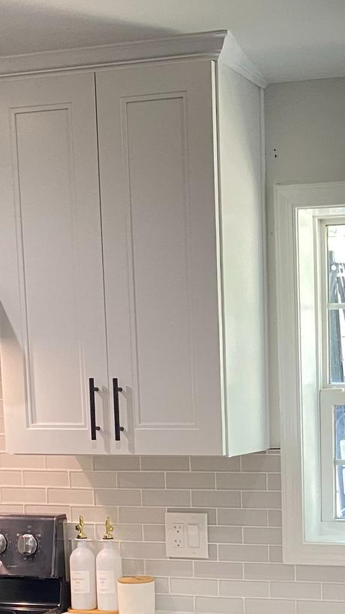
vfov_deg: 28.9
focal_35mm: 70
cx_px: 311
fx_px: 1139
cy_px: 560
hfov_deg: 17.0
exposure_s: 1/60
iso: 250
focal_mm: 4.25
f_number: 1.8
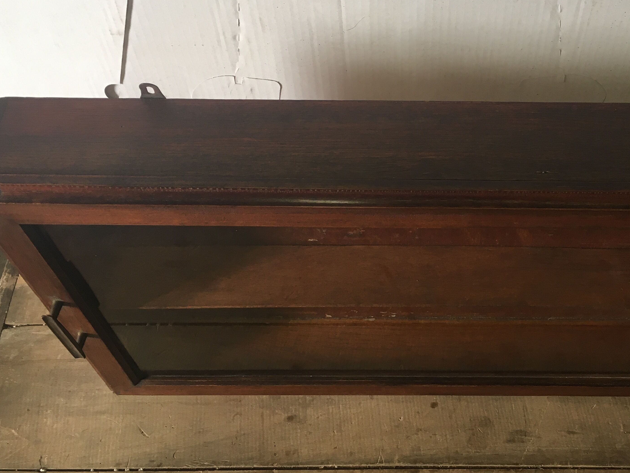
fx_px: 764
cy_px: 184
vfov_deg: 34.2
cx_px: 411
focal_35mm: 42
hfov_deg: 44.3
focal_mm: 4.15
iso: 64
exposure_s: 1/33
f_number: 2.2
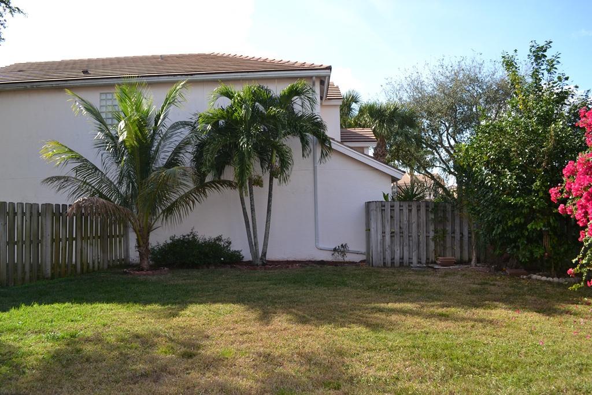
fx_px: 444
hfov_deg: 67.4
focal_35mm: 27
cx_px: 296
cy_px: 198
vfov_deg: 47.9
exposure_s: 1/200
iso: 100
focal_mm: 18
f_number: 6.3
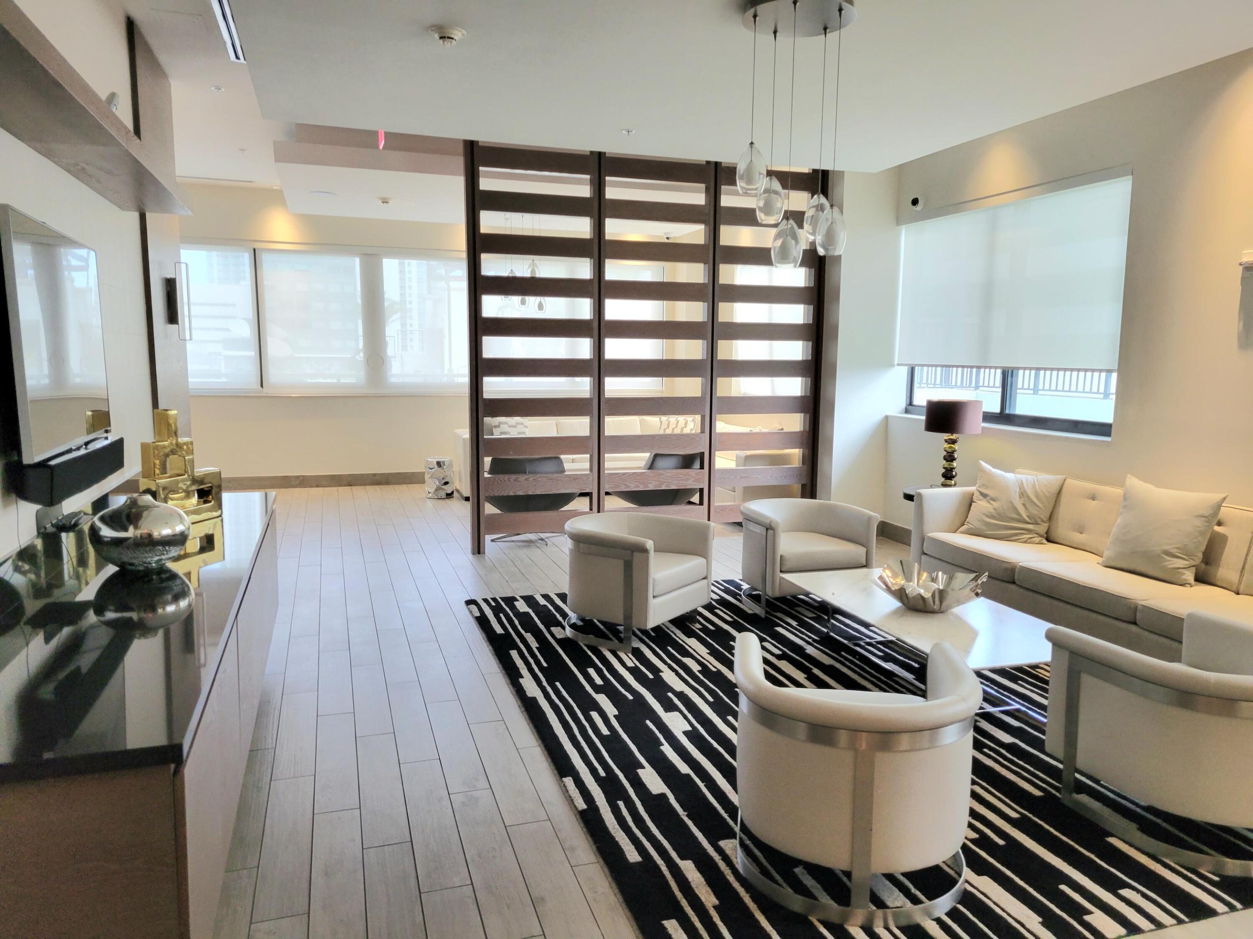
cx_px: 626
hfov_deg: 67.3
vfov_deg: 53.1
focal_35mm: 26
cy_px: 470
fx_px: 941
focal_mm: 5.4
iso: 200
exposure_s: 1/120
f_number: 1.8
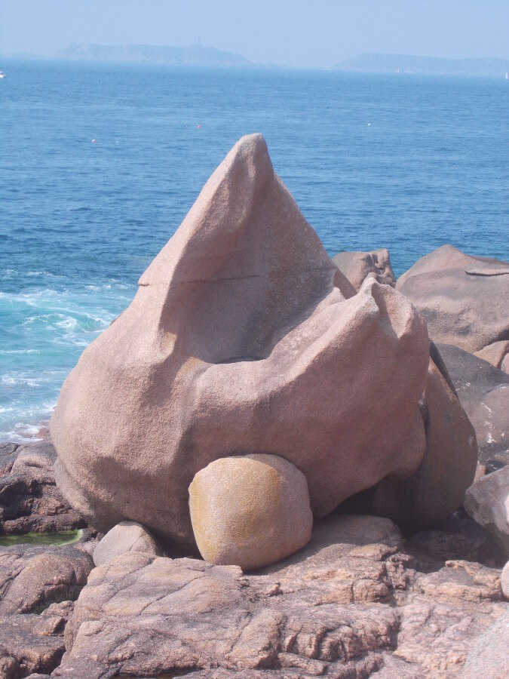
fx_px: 1941
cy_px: 340
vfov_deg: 19.8
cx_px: 254
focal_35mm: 99
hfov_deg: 14.9
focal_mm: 17.6
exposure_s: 1/200
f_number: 5.5
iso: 80
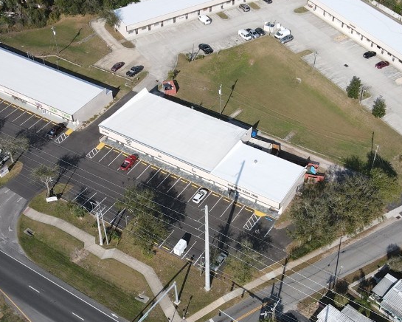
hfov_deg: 42.0
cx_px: 204
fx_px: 523
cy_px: 197
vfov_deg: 34.0
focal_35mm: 44
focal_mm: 4.5
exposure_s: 1/725
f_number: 2.8
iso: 100
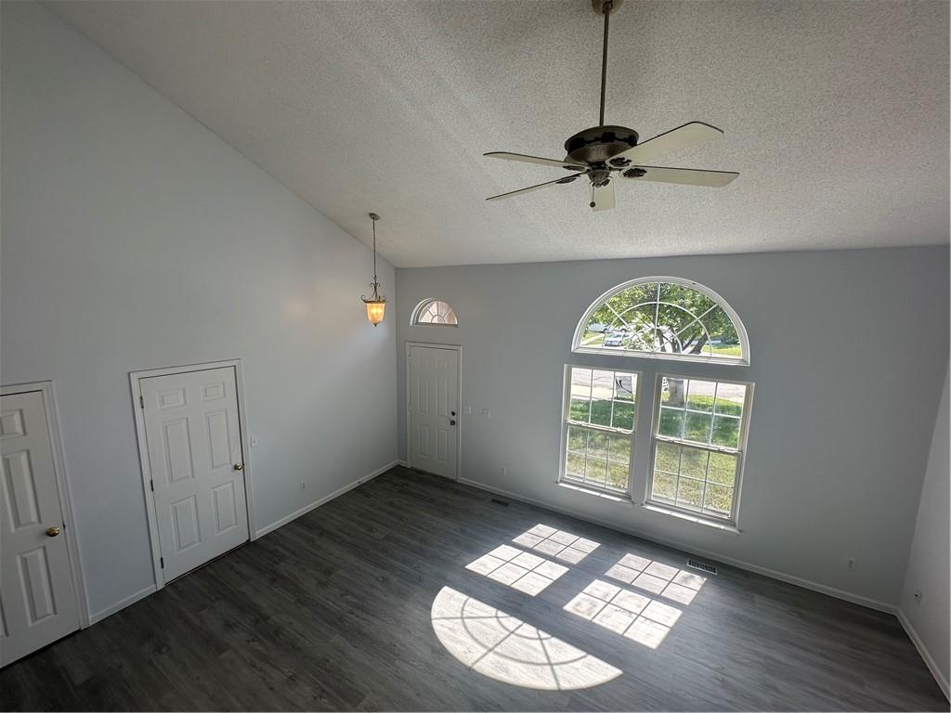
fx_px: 385
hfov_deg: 102.1
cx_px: 476
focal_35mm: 14
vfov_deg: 85.7
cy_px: 356
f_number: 2.2
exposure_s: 1/267
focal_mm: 2.22
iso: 40
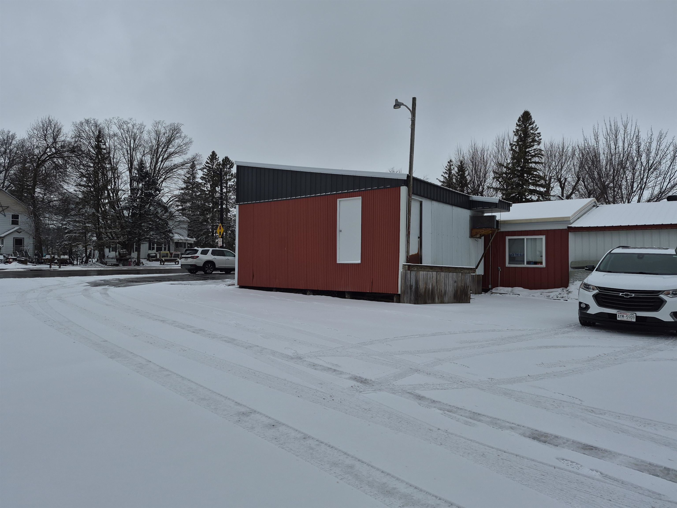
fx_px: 450
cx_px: 338
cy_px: 254
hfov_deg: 73.9
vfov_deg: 58.9
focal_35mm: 23
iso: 80
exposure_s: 1/5632
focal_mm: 5.4
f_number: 1.8
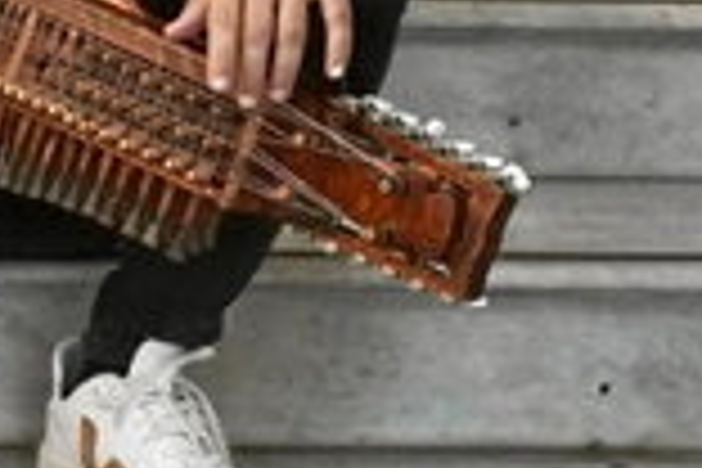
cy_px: 27
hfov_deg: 12.0
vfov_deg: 8.1
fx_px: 3276
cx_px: -90
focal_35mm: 168
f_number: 4
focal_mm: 24
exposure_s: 1/40
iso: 3200
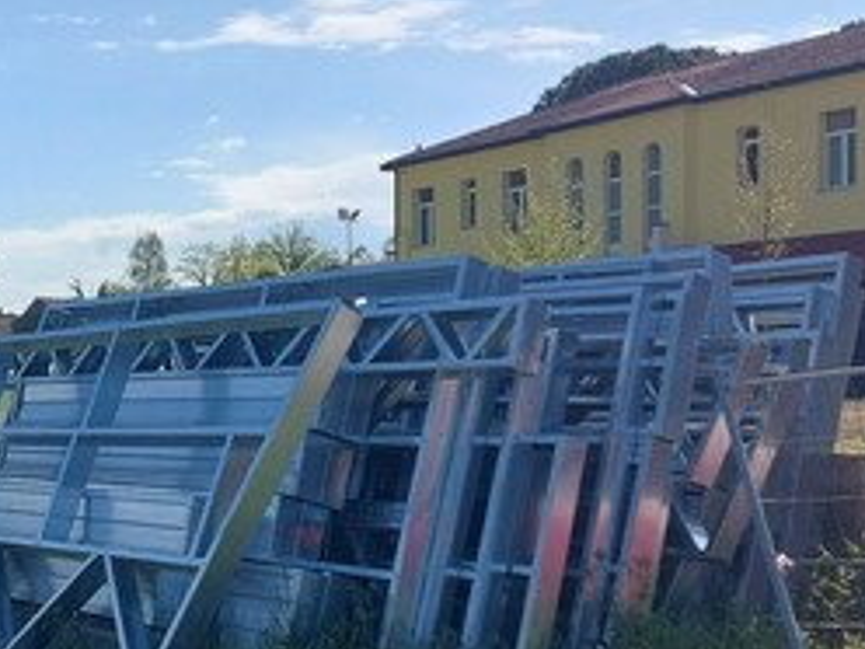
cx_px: -31
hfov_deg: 30.5
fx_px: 1449
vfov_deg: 25.1
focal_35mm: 58
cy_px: 436
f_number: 1.8
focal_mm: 5.23
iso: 32
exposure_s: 1/1283
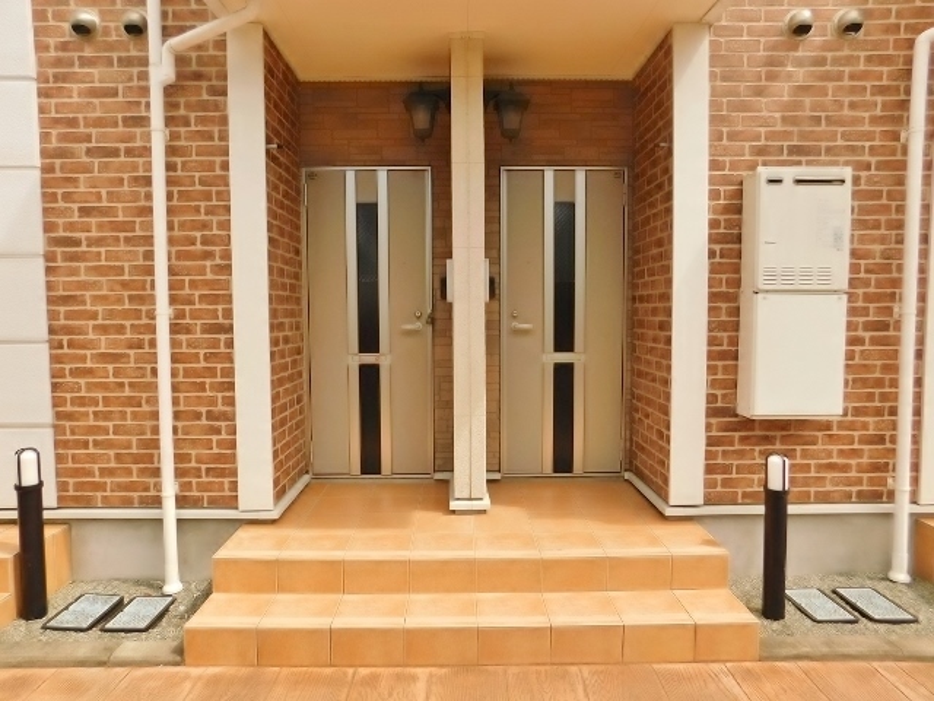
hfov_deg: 73.9
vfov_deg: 58.9
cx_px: 467
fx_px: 621
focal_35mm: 23
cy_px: 350
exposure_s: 1/1000
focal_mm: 4
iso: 125
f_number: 3
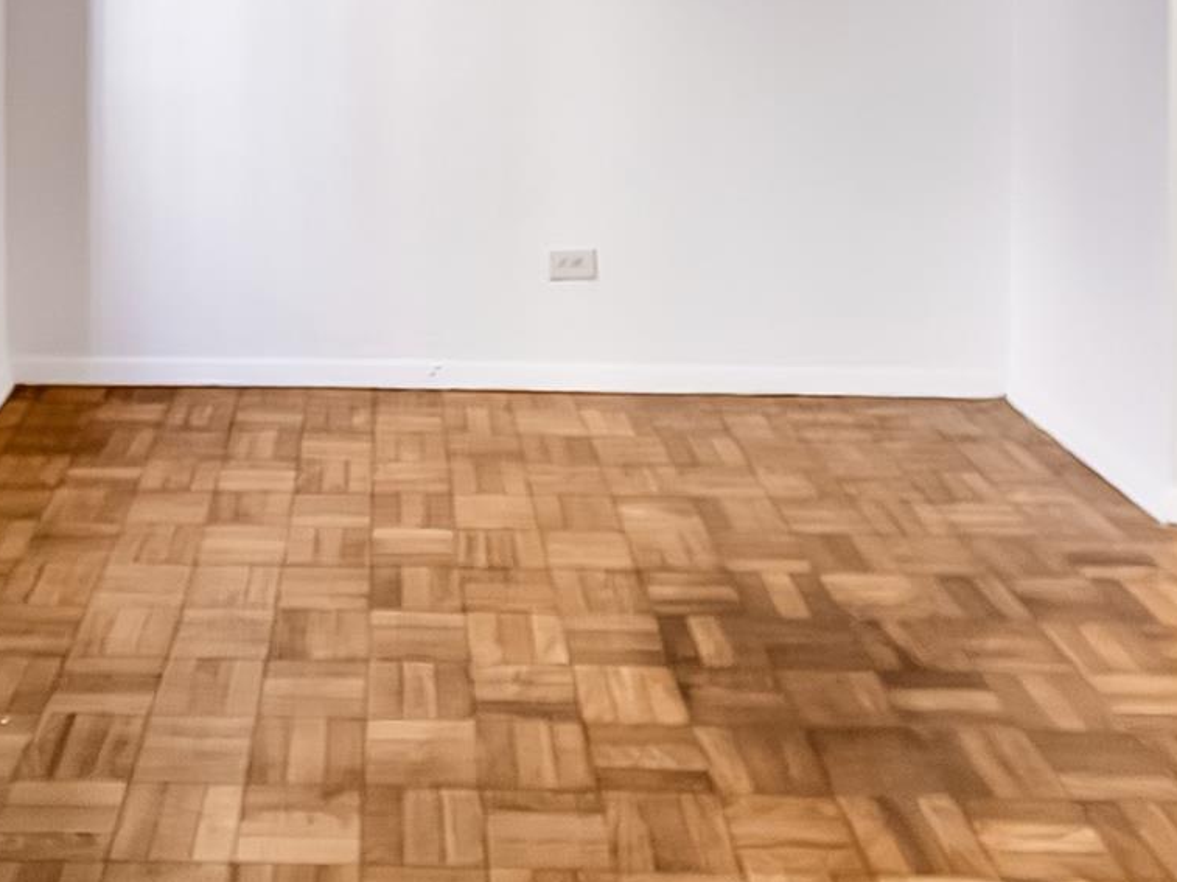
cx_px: 351
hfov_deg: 46.8
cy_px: 57
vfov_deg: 34.3
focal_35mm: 39
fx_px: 1325
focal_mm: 10
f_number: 4
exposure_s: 1/25
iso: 800
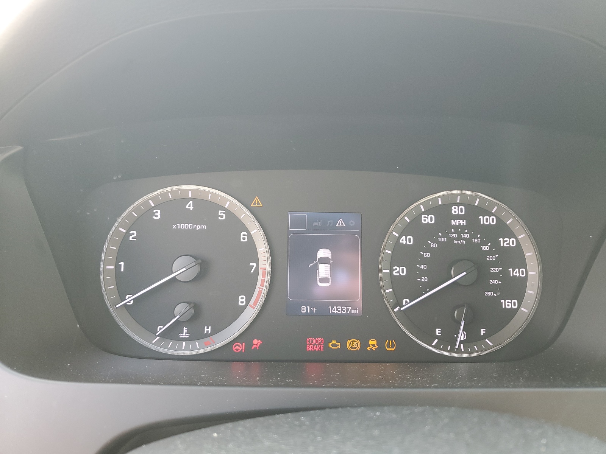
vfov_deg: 53.1
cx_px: 303
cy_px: 227
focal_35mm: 26
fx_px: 455
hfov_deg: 67.3
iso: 66
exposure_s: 1/60.2
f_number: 1.5
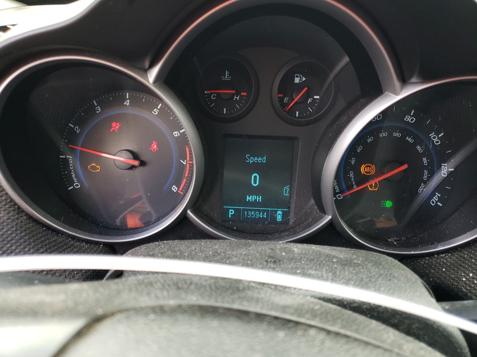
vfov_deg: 53.1
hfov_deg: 67.3
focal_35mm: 26
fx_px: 358
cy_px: 178
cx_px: 238
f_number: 1.5
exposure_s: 1/120
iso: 73
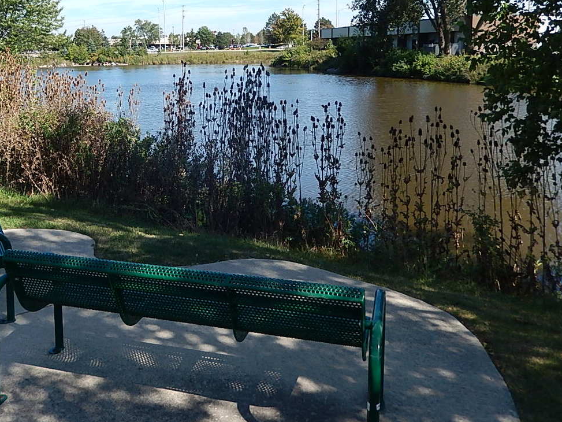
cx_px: 200
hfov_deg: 49.5
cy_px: 123
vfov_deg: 38.0
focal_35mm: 37
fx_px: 601
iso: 125
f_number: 3.4
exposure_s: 1/800
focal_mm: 4.5
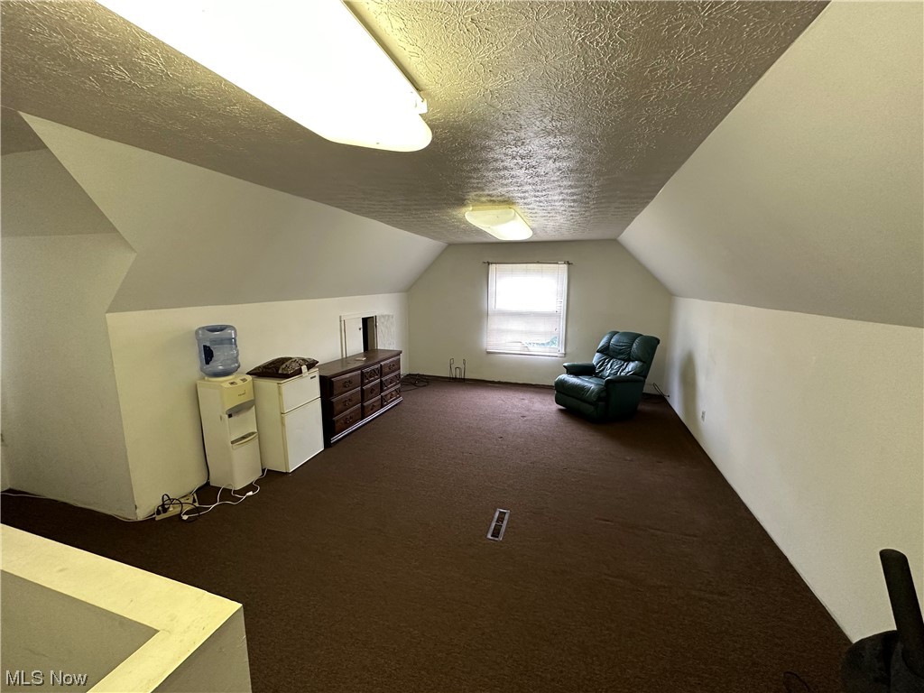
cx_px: 462
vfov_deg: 85.7
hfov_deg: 102.1
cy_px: 346
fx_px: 374
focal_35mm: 14
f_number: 2.2
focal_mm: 2.22
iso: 250
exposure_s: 1/60
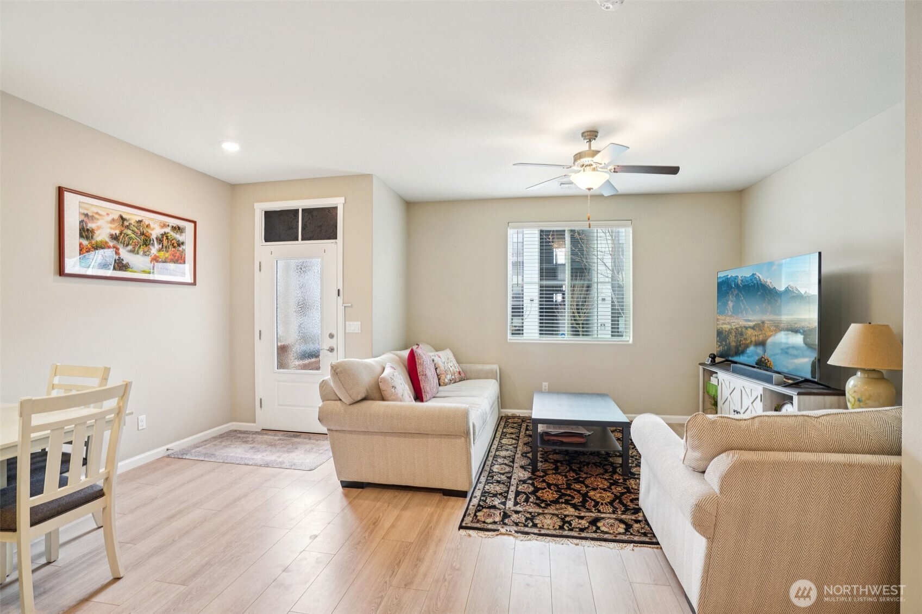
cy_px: 307
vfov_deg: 73.7
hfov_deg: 96.7
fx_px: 410
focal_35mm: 16
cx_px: 461
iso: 400
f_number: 8
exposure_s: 1/25
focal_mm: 16
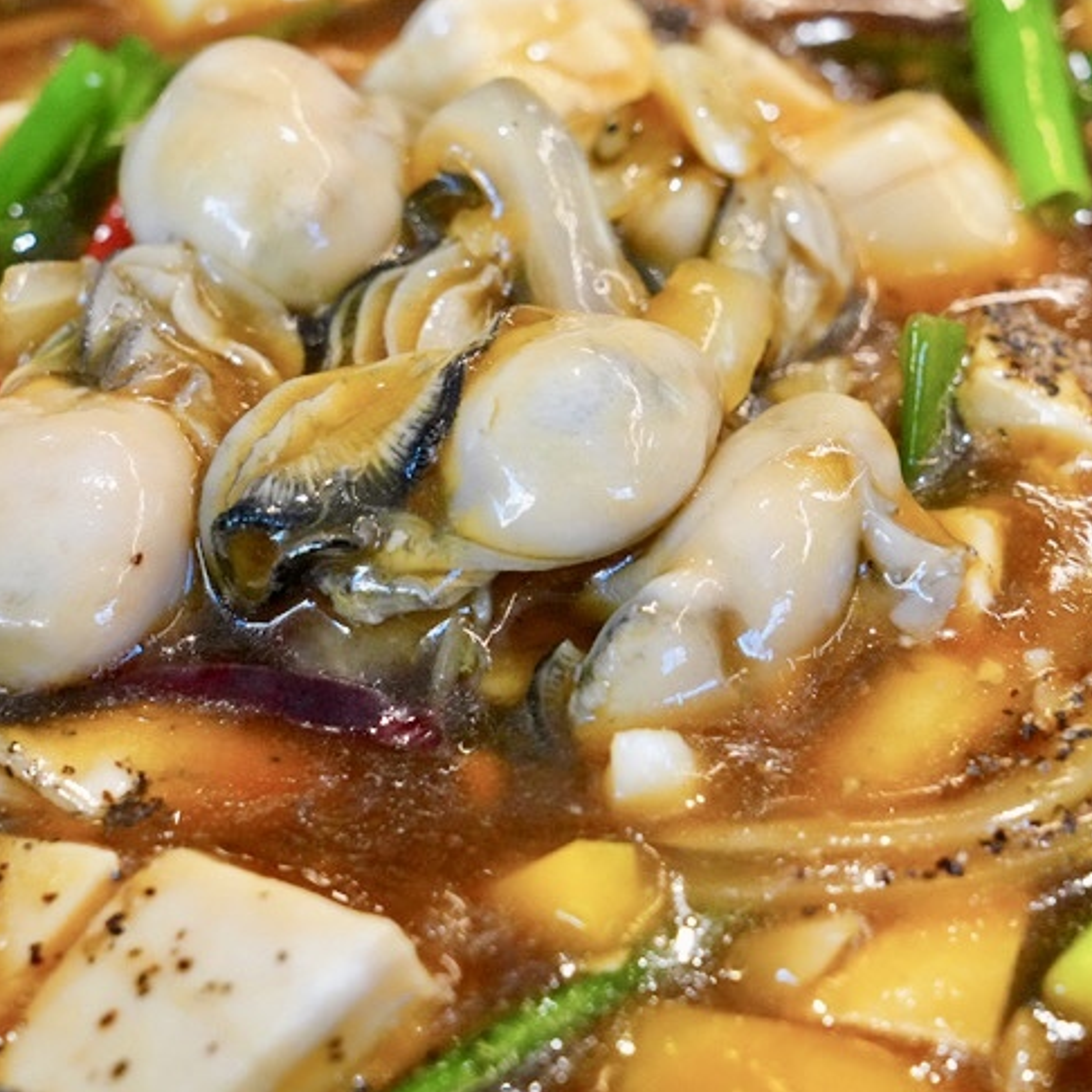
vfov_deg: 17.0
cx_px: 607
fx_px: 3640
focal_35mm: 102
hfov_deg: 17.1
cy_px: 424
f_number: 8
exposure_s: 1/320
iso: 6400
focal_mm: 57
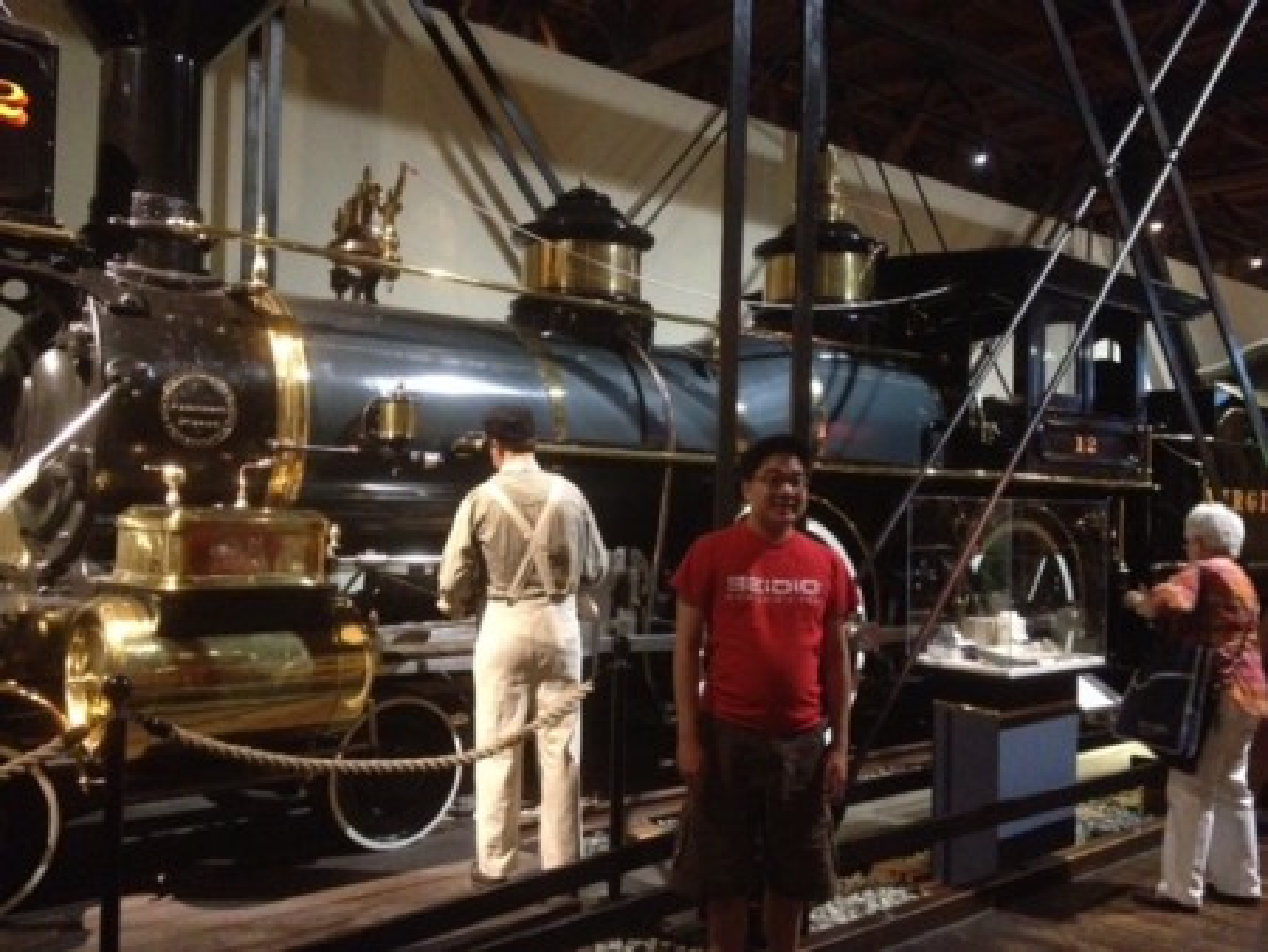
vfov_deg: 40.7
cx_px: 634
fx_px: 1283
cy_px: 476
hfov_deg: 52.6
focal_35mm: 35
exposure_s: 1/15
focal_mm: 4.28
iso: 800
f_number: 2.4
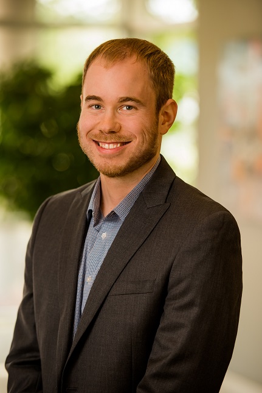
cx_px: 131
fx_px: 1580
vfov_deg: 14.1
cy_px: 196
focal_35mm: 145
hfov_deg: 9.5
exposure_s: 1/200
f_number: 2.8
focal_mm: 145
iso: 640
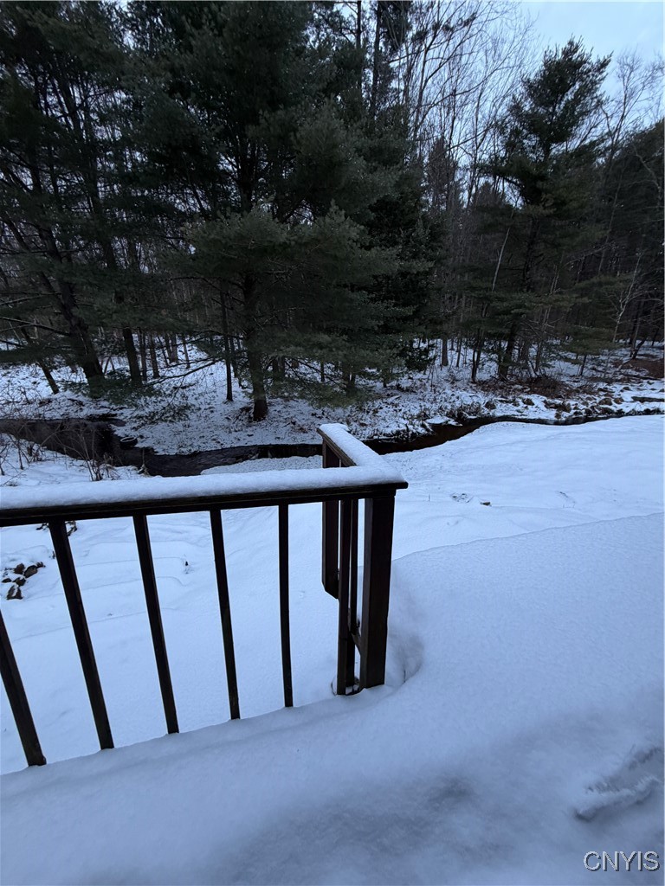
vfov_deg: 102.1
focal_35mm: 14
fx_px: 359
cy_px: 443
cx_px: 332
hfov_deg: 85.7
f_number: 2.2
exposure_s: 1/121
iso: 160
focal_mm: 2.22
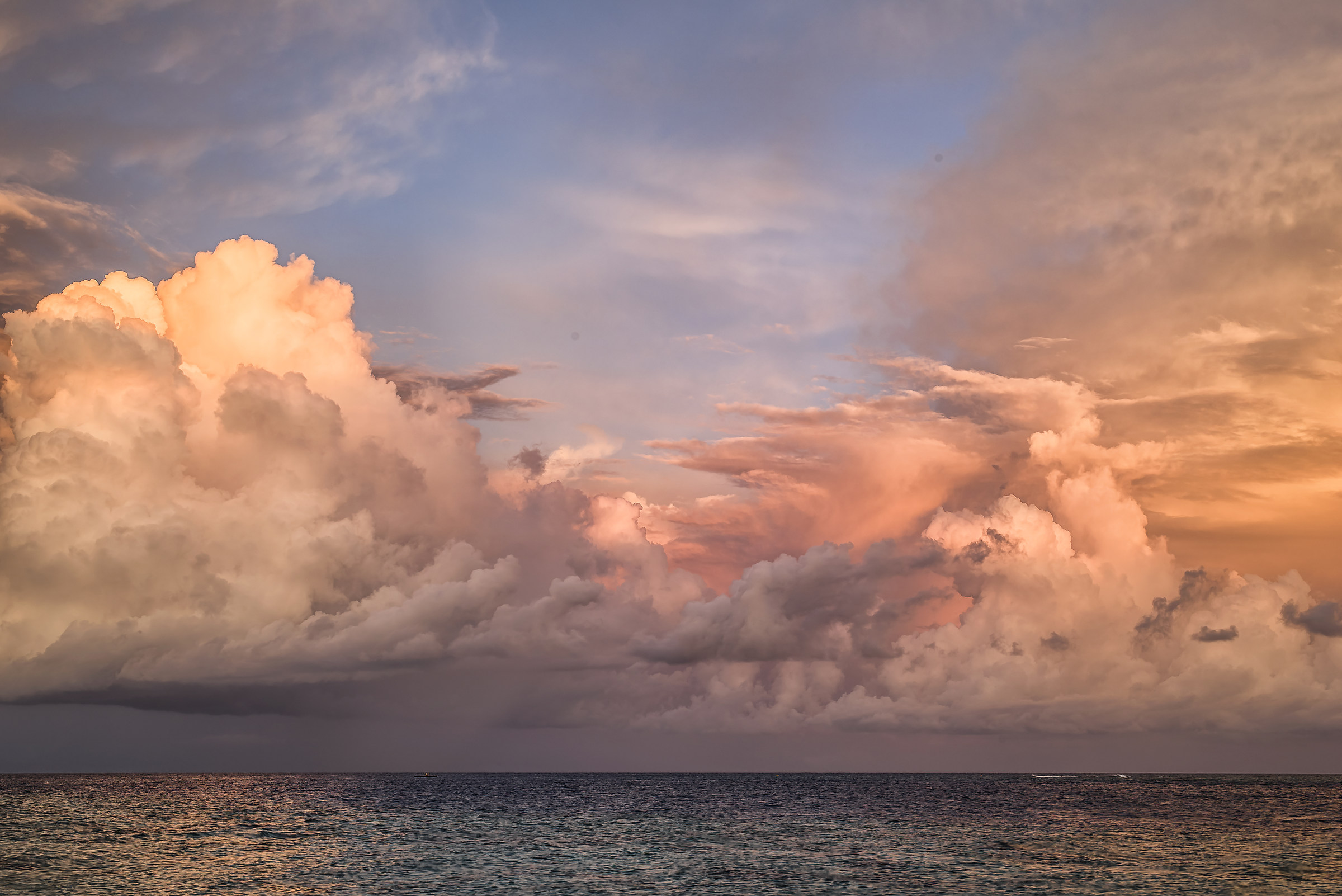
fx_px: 1864
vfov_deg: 27.0
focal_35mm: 50
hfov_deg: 39.6
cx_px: 671
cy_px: 448
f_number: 11
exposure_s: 1/8
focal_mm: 50
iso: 100
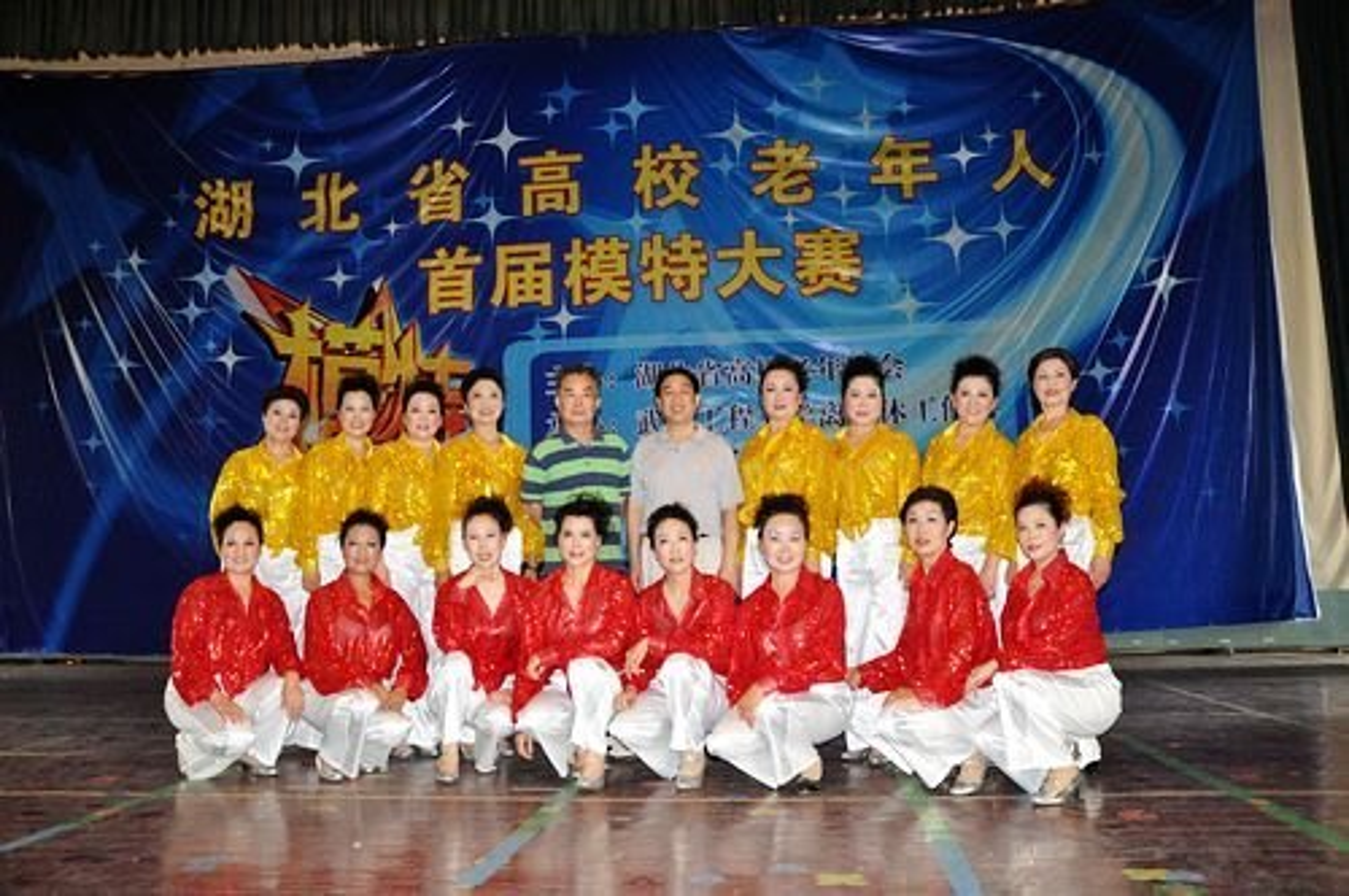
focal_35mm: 32
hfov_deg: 59.6
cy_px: 448
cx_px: 674
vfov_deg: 41.6
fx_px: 1179
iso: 2000
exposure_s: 1/100
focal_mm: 21
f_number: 3.8
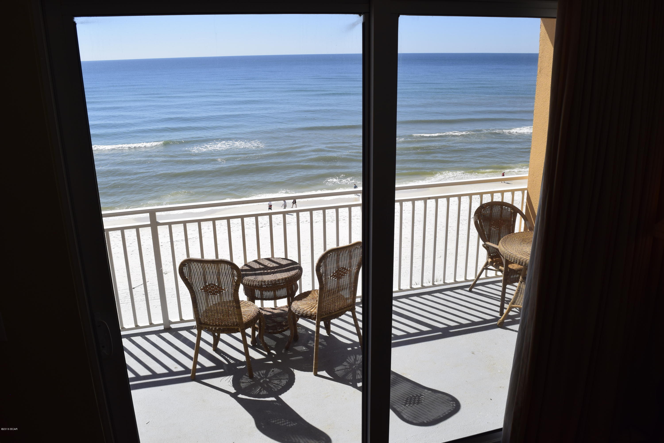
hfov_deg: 67.4
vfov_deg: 47.9
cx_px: 332
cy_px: 222
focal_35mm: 27
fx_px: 498
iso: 400
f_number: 11
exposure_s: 1/320
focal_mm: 18
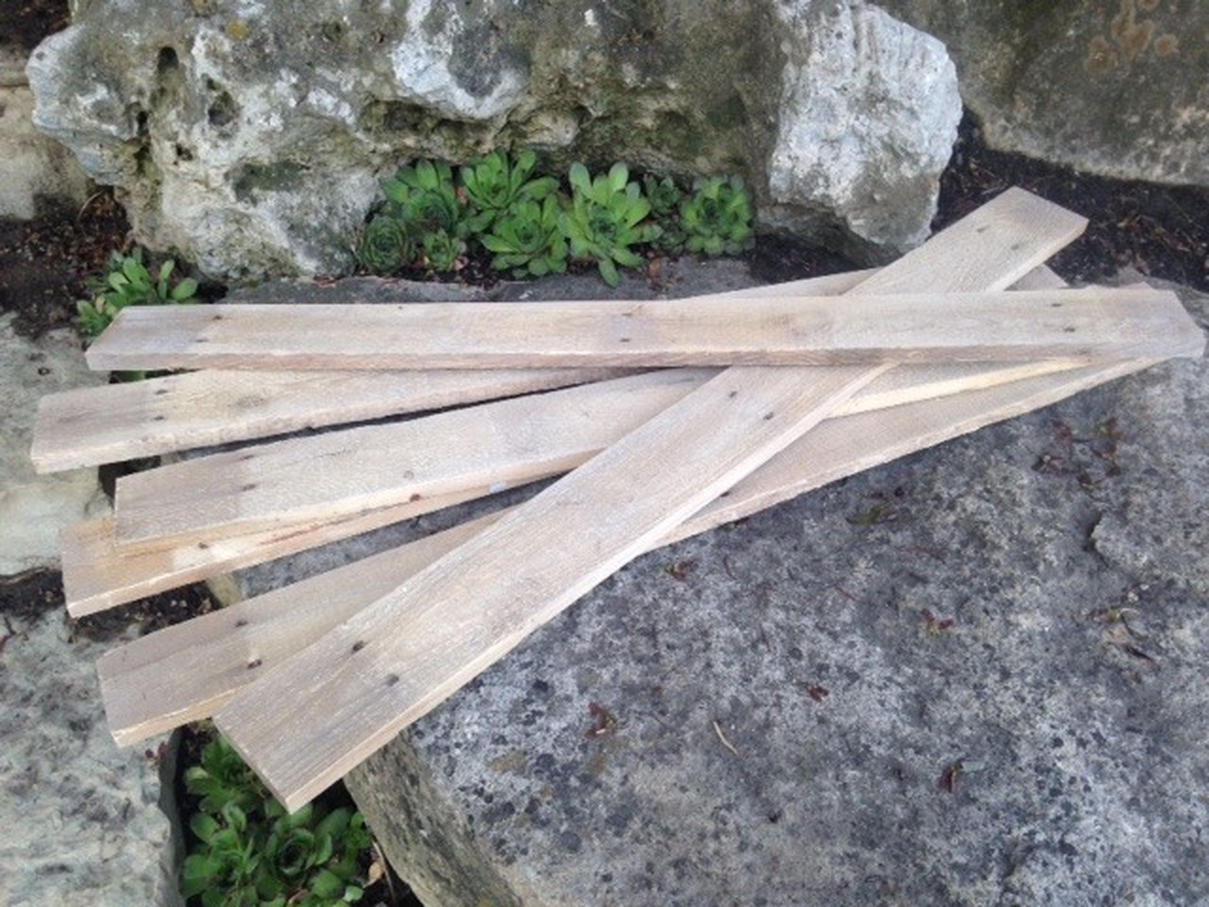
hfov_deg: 55.4
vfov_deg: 42.9
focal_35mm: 33
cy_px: 454
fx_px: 1153
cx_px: 604
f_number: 2.4
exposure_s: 1/120
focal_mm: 4.12
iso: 50
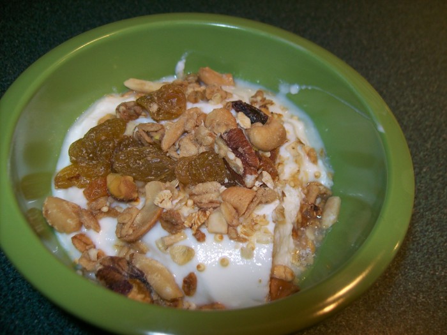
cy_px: 168
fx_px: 465
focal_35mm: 36
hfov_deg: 51.4
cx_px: 224
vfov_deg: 39.7
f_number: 2.7
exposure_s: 1/64
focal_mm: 6
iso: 80
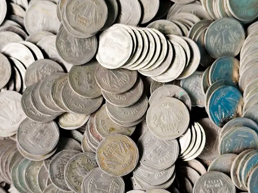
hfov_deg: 31.2
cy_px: 129
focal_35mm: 62
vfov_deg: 23.5
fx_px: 462
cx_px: 112
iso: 80
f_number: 1.65
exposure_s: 1/50
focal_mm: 6.14
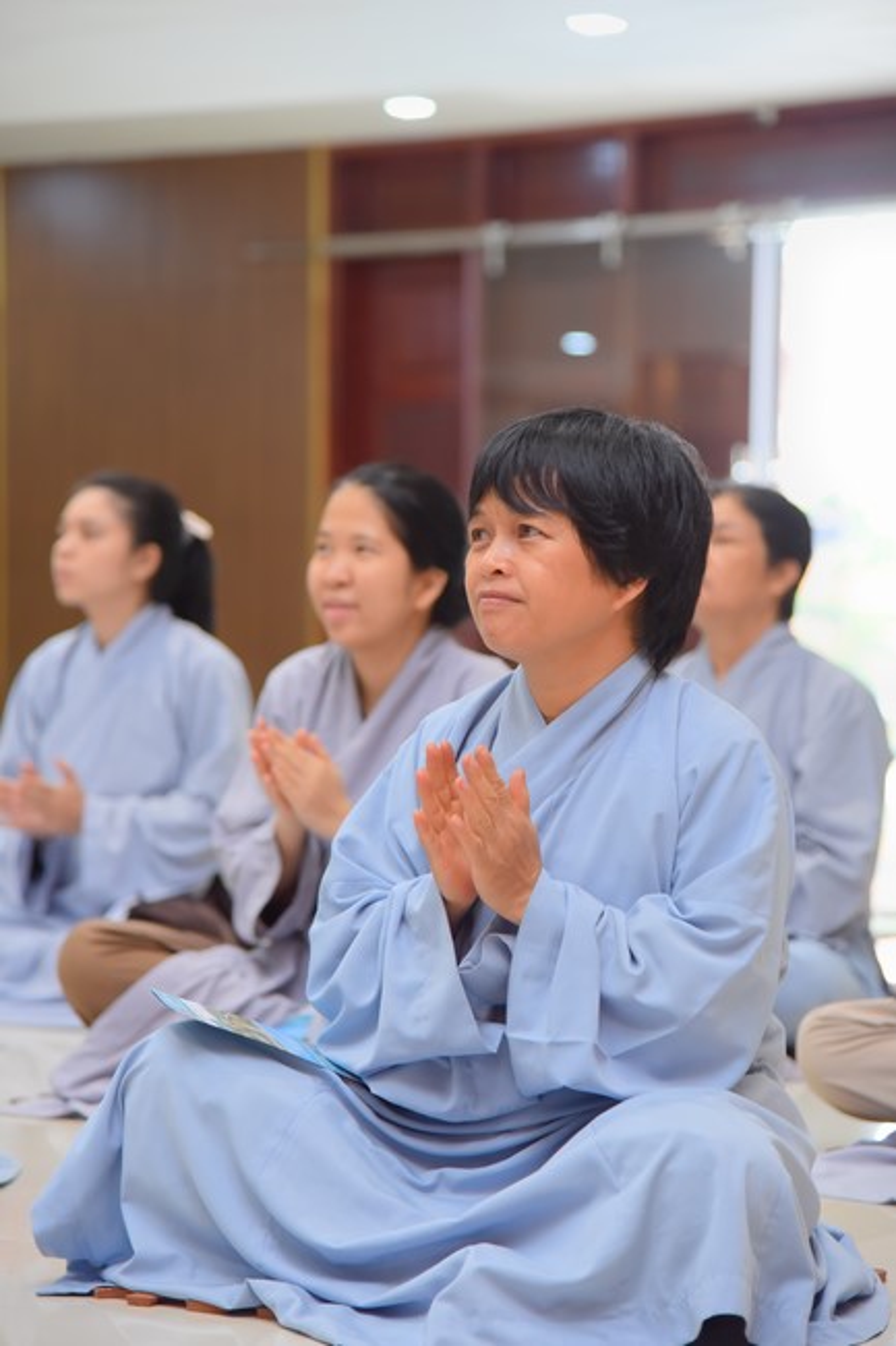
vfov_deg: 19.5
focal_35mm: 105
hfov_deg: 13.0
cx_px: 448
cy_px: 673
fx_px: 3922
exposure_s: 1/125
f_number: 4.5
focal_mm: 105
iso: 1600
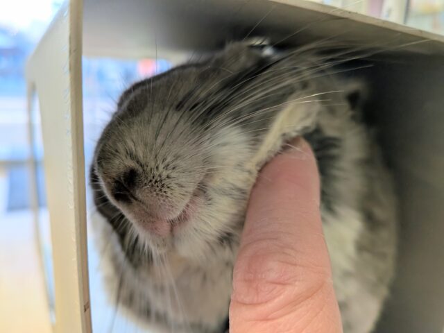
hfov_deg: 71.6
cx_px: 222
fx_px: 308
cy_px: 166
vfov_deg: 56.8
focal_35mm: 24
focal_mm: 4.53
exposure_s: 1/100
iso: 72
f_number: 1.7
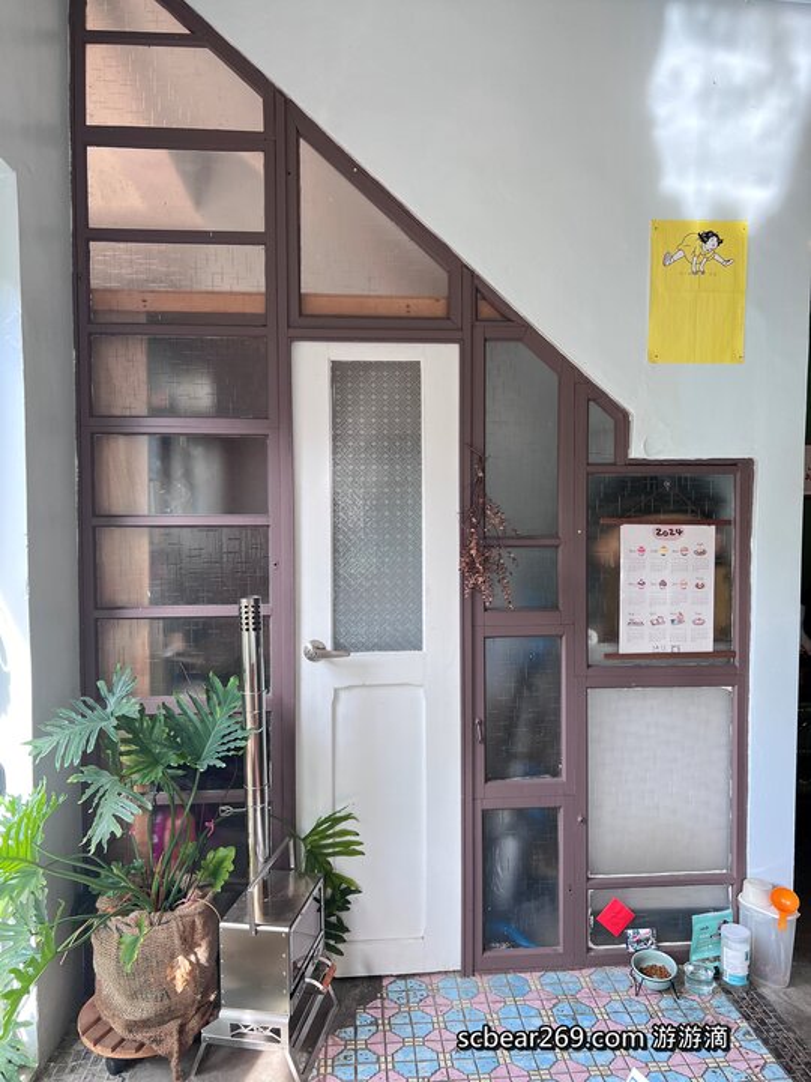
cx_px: 406
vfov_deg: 67.3
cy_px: 541
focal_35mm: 26
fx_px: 812
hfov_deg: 53.1
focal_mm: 5.7
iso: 80
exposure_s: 1/121
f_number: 1.5
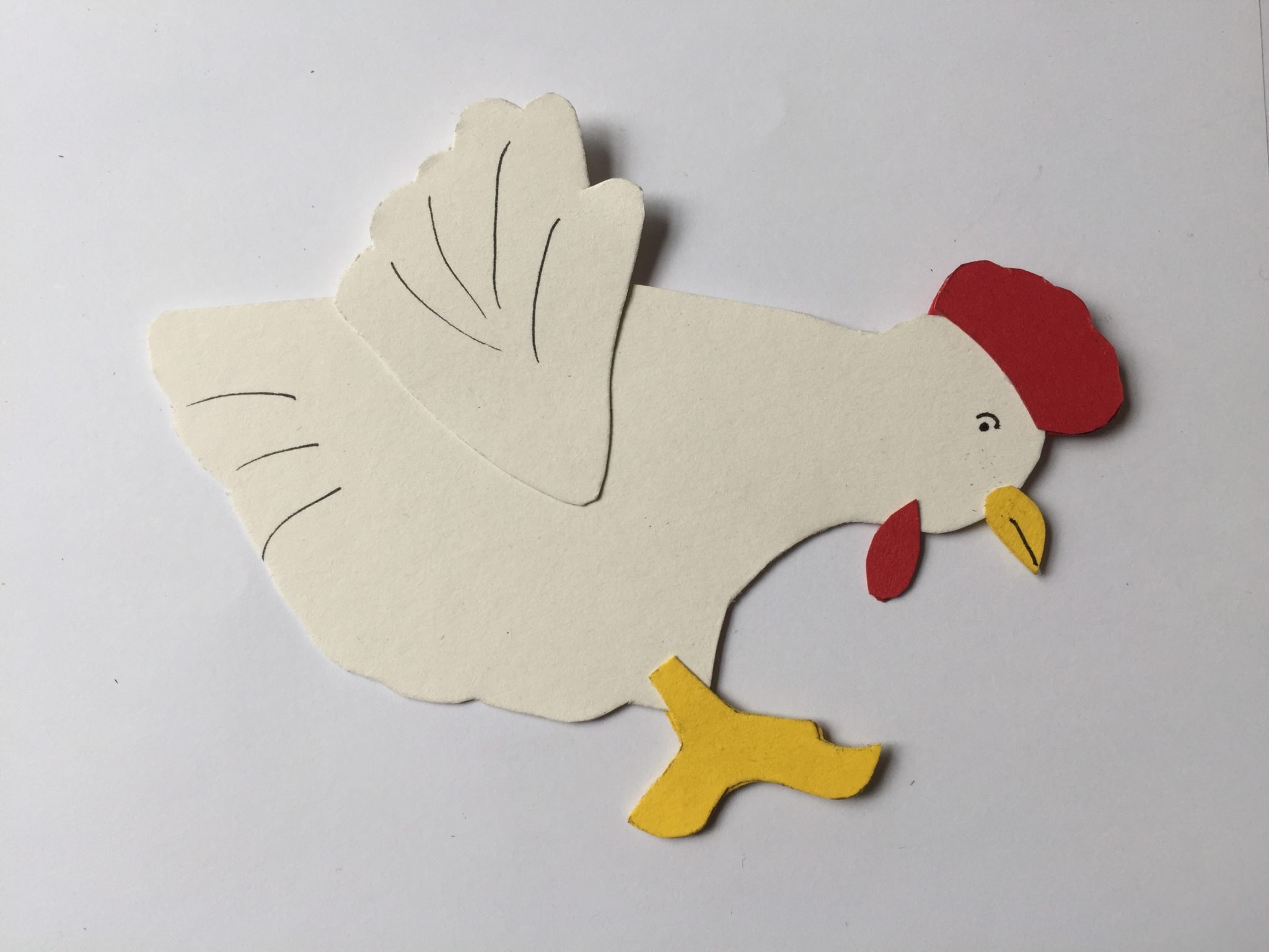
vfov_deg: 48.2
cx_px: 634
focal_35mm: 29
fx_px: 1063
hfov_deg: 61.7
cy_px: 476
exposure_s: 1/100
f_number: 2.2
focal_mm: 4.15
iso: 32
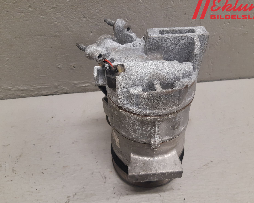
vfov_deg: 51.5
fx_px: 210
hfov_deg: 62.1
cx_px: 136
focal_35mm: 28
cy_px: 101
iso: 160
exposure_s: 1/50
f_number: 1.7
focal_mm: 3.93
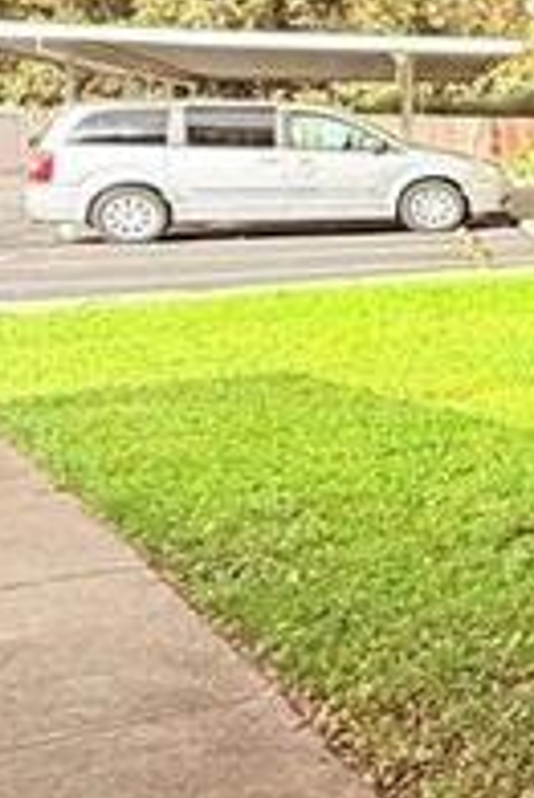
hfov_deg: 12.2
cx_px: 1451
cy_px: 191
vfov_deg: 26.3
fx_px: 1688
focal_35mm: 76
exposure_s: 1/301
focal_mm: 2.22
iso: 64
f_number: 2.2
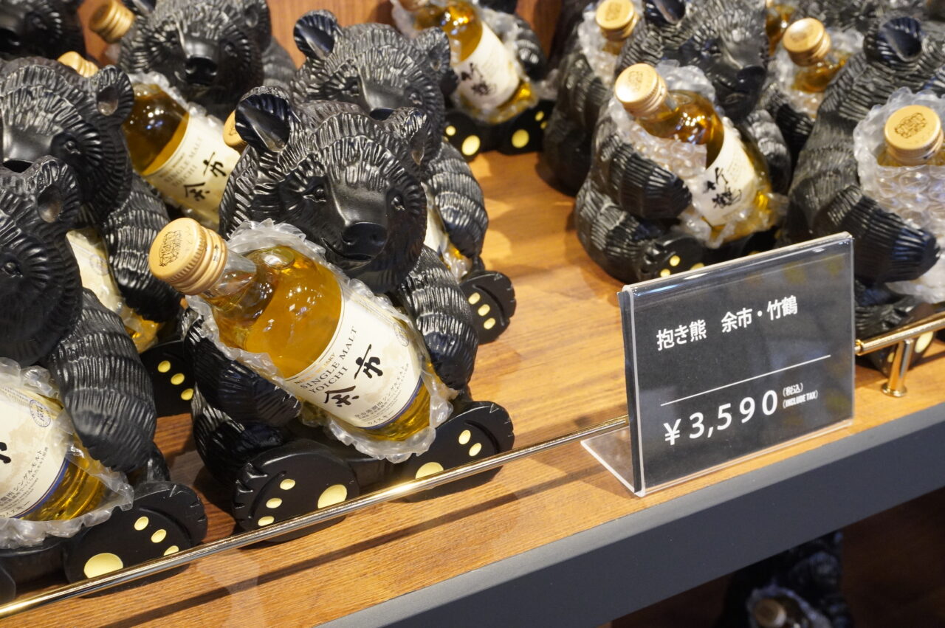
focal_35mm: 42
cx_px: 472
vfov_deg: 31.8
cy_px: 314
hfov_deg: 46.4
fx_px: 1101
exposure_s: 1/40
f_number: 11
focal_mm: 28
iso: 3200
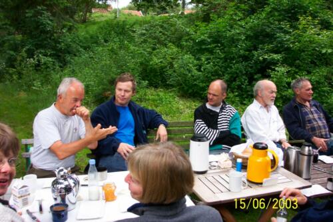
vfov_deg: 37.8
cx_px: 166
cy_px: 111
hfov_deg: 54.5
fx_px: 324
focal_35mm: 35
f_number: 2.8
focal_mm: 7.5
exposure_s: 1/250
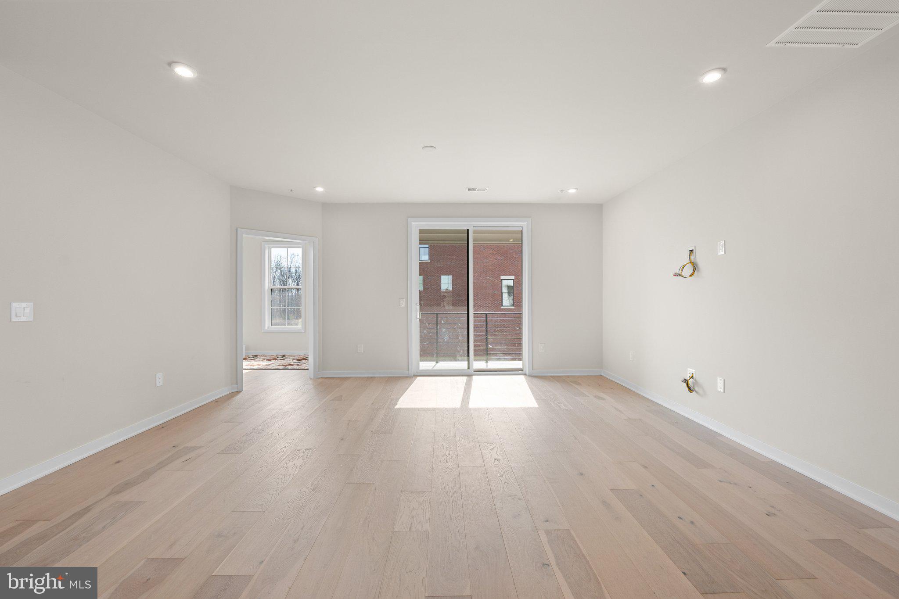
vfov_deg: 77.3
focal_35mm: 15
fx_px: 375
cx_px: 450
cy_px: 300
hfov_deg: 100.4
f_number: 9
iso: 100
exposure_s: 1/5
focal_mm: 10
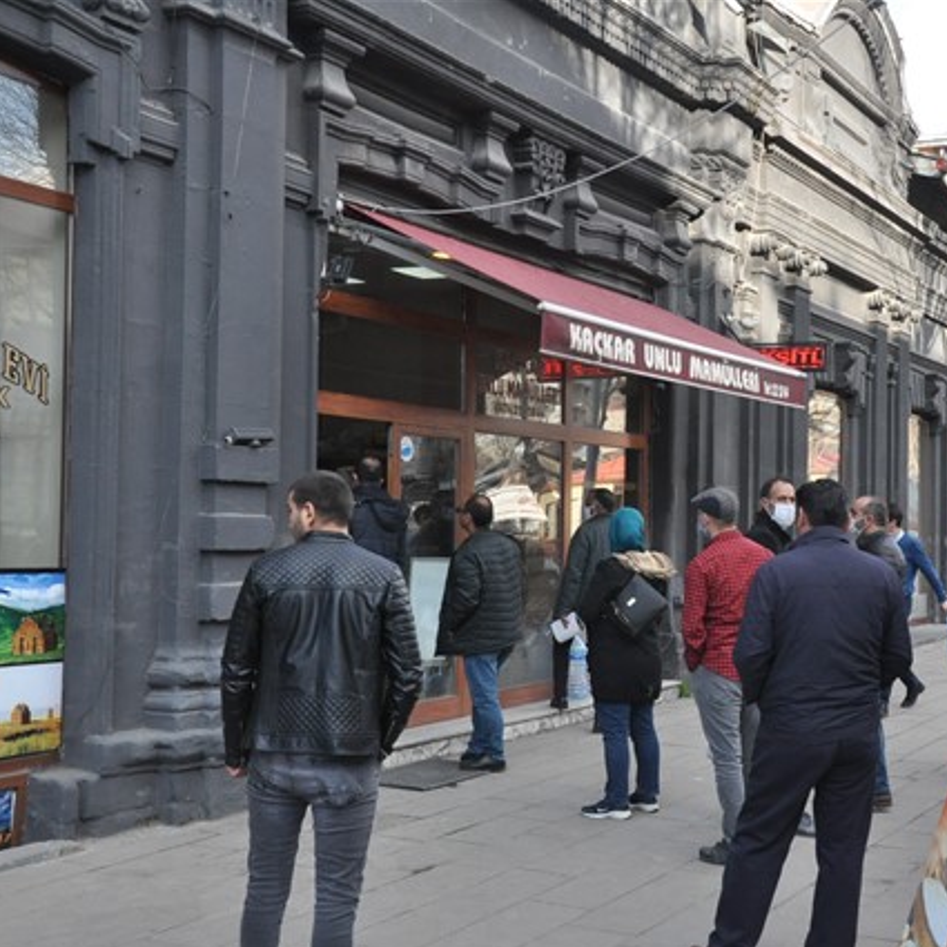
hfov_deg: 34.4
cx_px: 664
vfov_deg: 34.9
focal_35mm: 49
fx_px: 1506
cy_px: 479
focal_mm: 25
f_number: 9
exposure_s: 1/320
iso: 1000
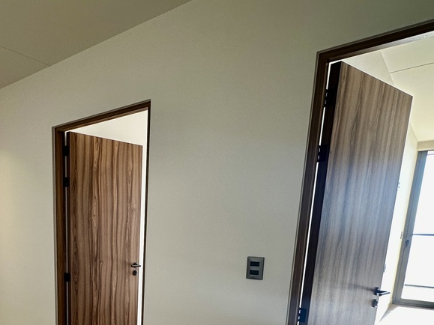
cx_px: 84
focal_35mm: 29
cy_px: 294
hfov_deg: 56.9
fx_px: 364
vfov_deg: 43.9
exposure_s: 1/99
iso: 80
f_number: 2.2
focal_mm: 2.22
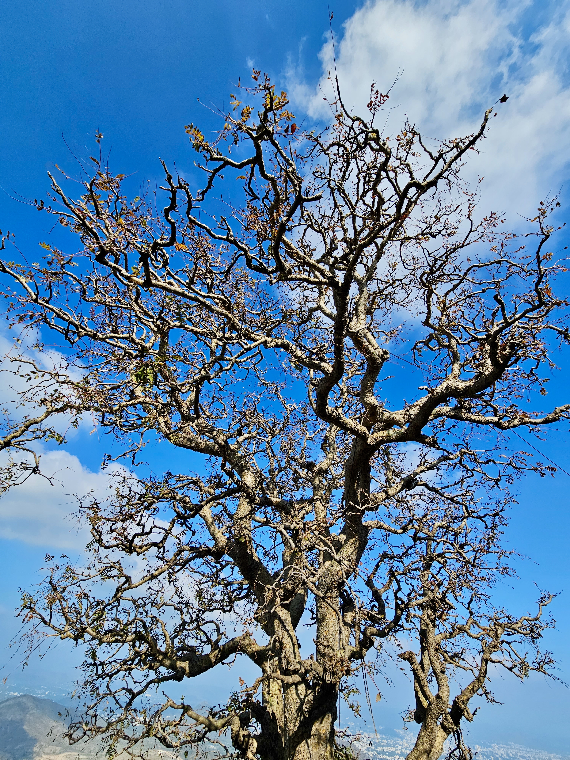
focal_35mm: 13
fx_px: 285
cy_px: 380
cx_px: 285
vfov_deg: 106.2
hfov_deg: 89.9
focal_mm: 2.2
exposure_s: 1/2664
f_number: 2.2
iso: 50
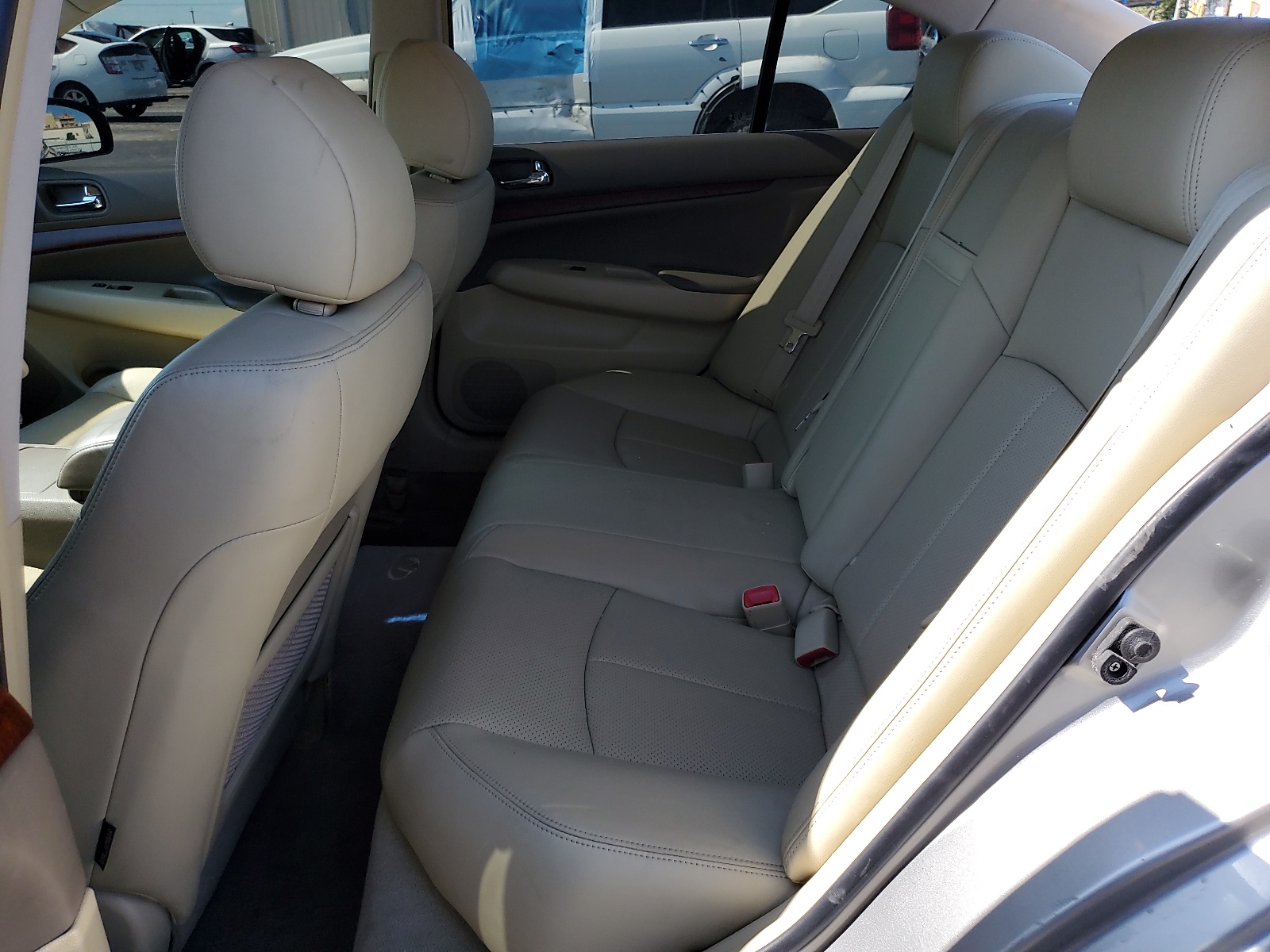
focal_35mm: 26
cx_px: 635
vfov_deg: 53.1
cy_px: 476
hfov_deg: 67.3
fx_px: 954
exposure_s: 1/1111
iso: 50
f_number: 1.5
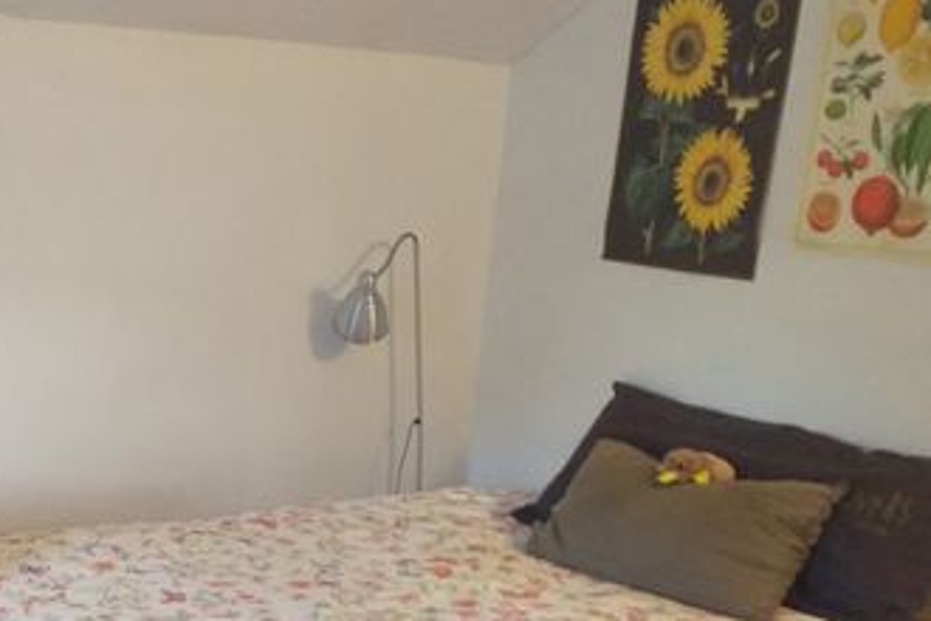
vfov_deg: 25.8
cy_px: 539
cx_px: 243
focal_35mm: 51
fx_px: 1319
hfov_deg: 38.0
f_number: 1.9
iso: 320
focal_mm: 3.6
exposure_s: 1/25
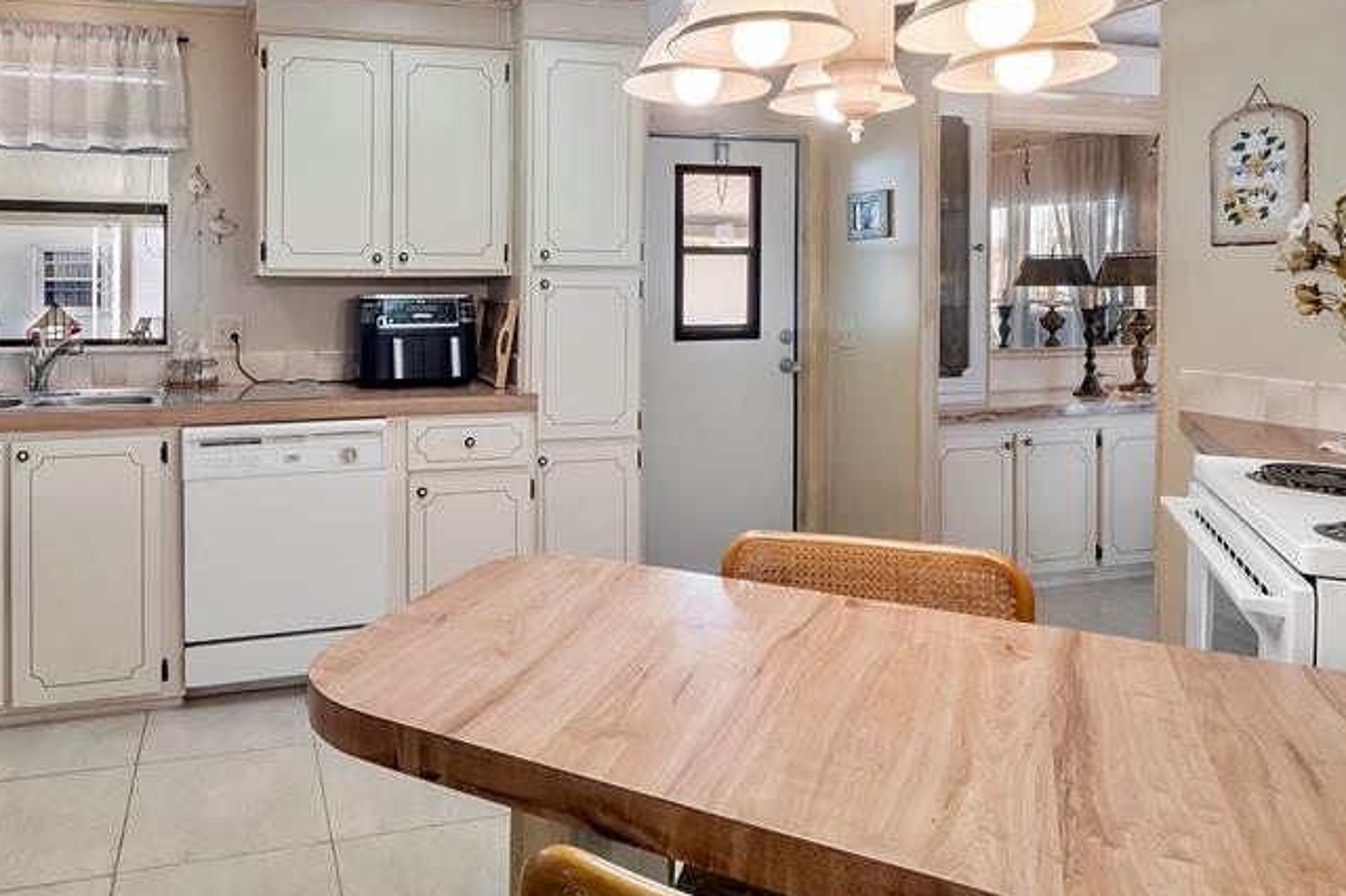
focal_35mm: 24
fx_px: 897
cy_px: 288
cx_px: 461
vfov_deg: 51.9
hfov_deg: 71.8
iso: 800
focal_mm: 10
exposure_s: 1/40
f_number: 8
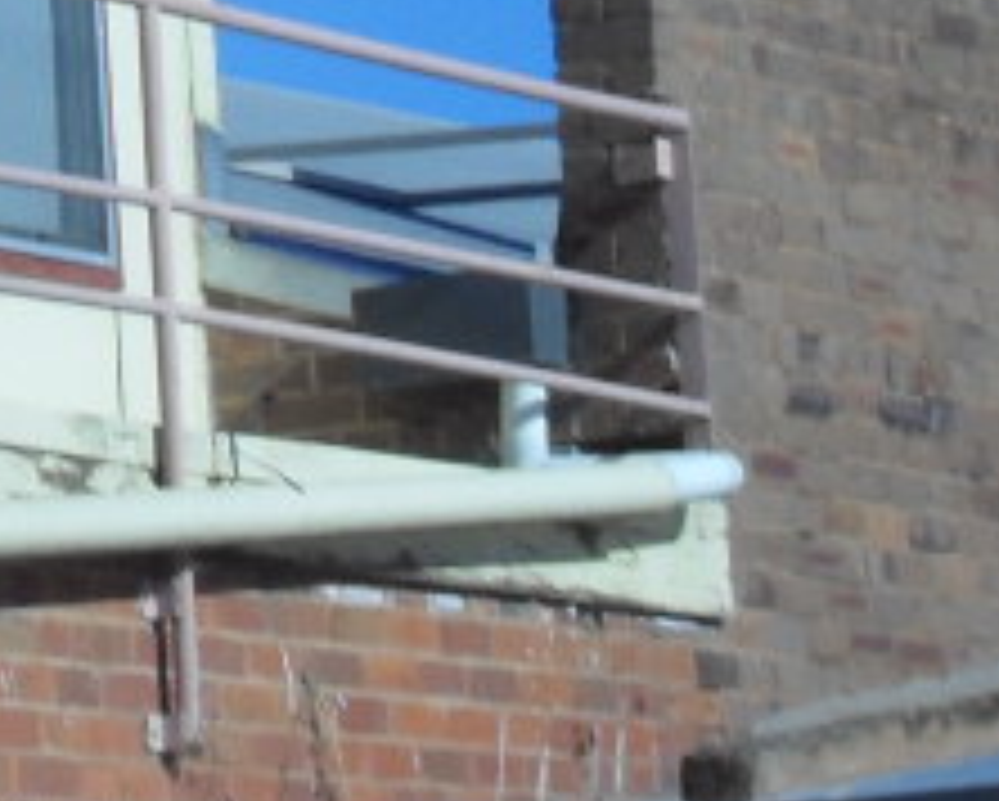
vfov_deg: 4.5
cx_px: -873
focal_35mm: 346
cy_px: -432
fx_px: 10239
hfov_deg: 5.5
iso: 100
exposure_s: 1/180
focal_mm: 13.6
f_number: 12.8
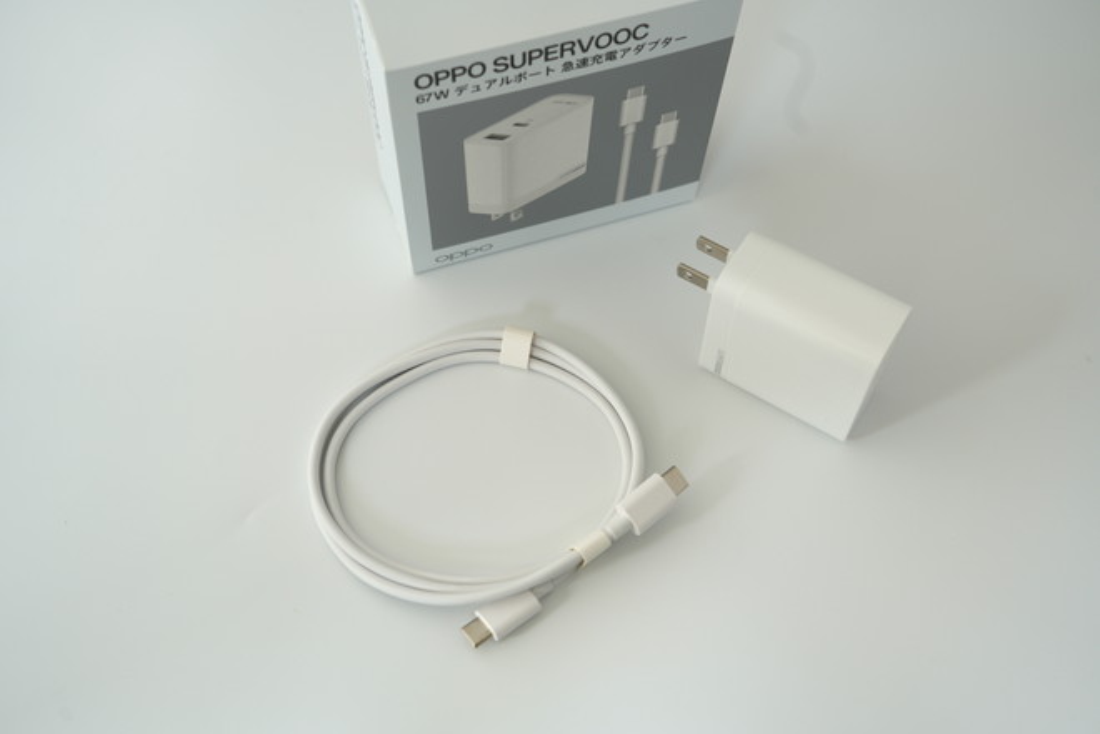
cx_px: 550
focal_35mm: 39
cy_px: 367
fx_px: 1192
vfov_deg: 34.2
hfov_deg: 49.6
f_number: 5
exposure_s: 1/40
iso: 100
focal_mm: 39
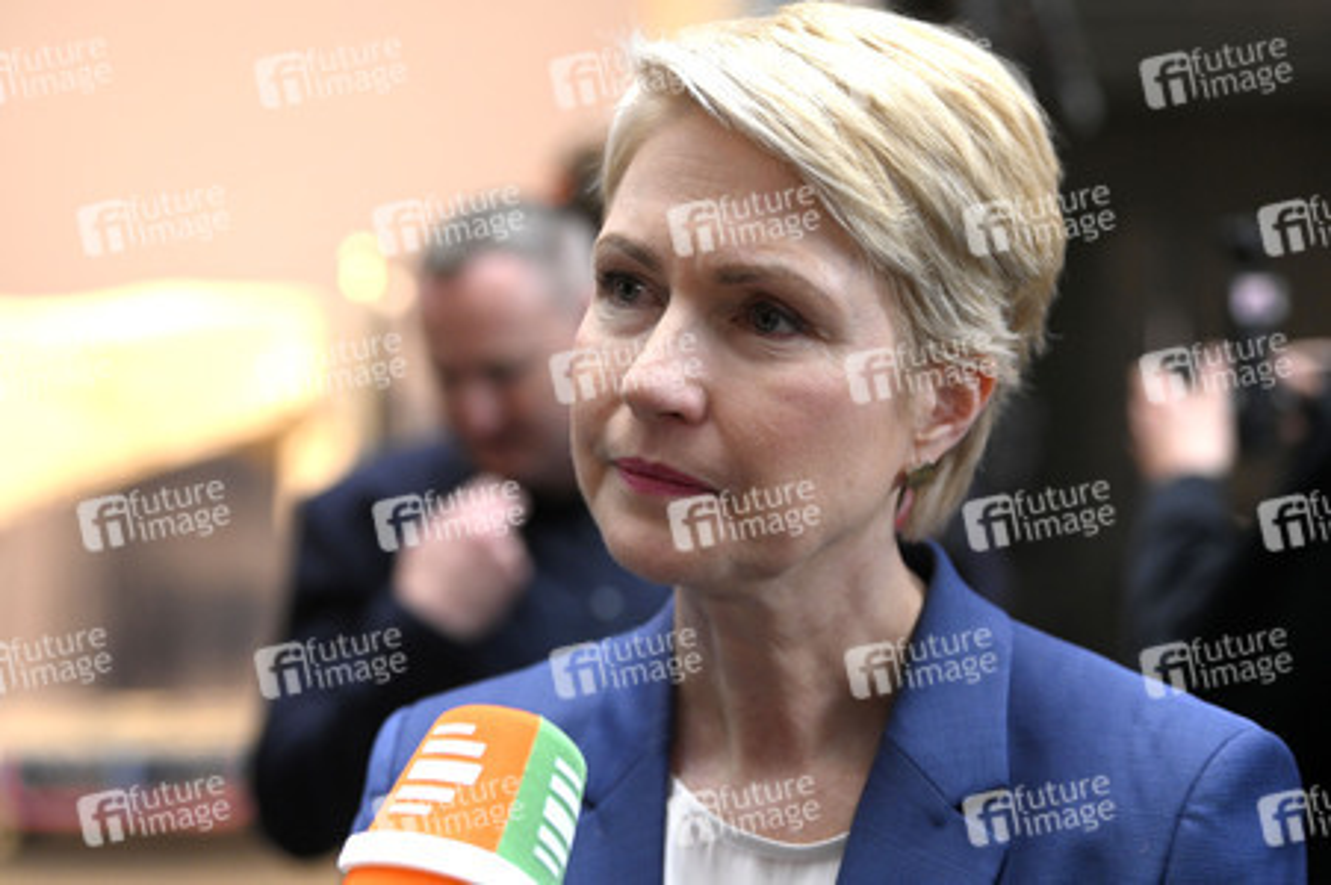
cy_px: 442
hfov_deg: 23.9
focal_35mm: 85
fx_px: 3140
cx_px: 666
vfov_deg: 16.0
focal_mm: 85
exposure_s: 1/800
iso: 4000
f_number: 4
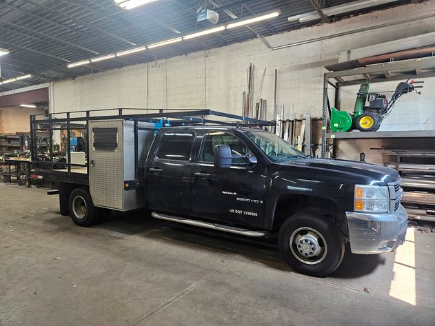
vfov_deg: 58.9
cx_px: 218
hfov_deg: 73.9
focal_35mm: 23
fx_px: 289
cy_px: 163
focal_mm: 5.4
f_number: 1.8
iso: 400
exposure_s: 1/120
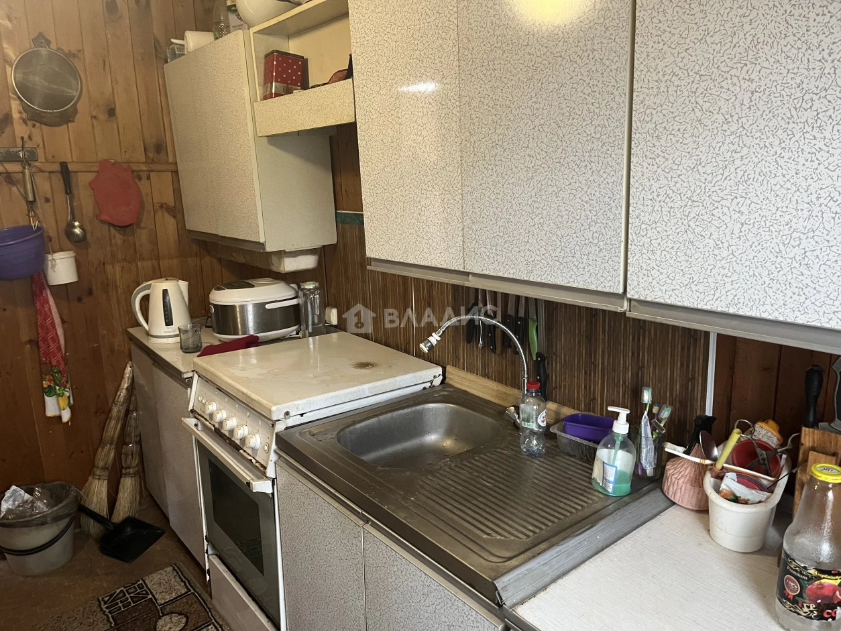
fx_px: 632
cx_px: 420
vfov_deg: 53.1
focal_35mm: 26
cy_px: 316
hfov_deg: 67.3
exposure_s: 1/50
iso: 500
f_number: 1.6
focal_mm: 5.1
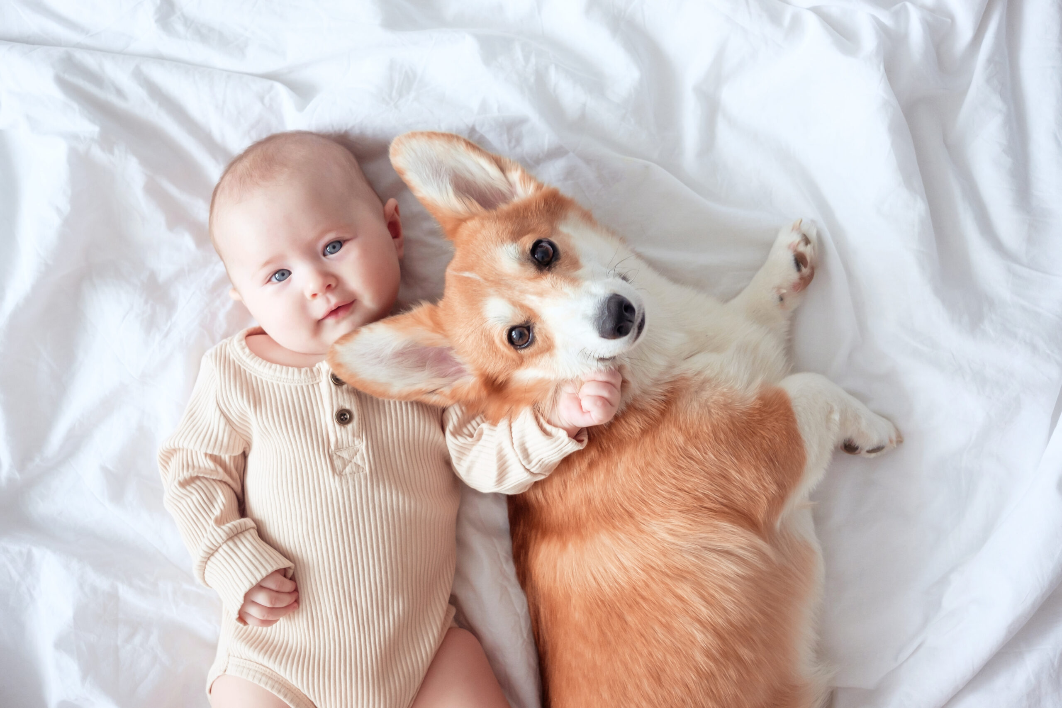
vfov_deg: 32.6
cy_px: 354
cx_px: 531
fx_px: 1209
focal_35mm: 41
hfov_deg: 47.4
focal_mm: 27
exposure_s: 1/160
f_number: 4
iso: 640
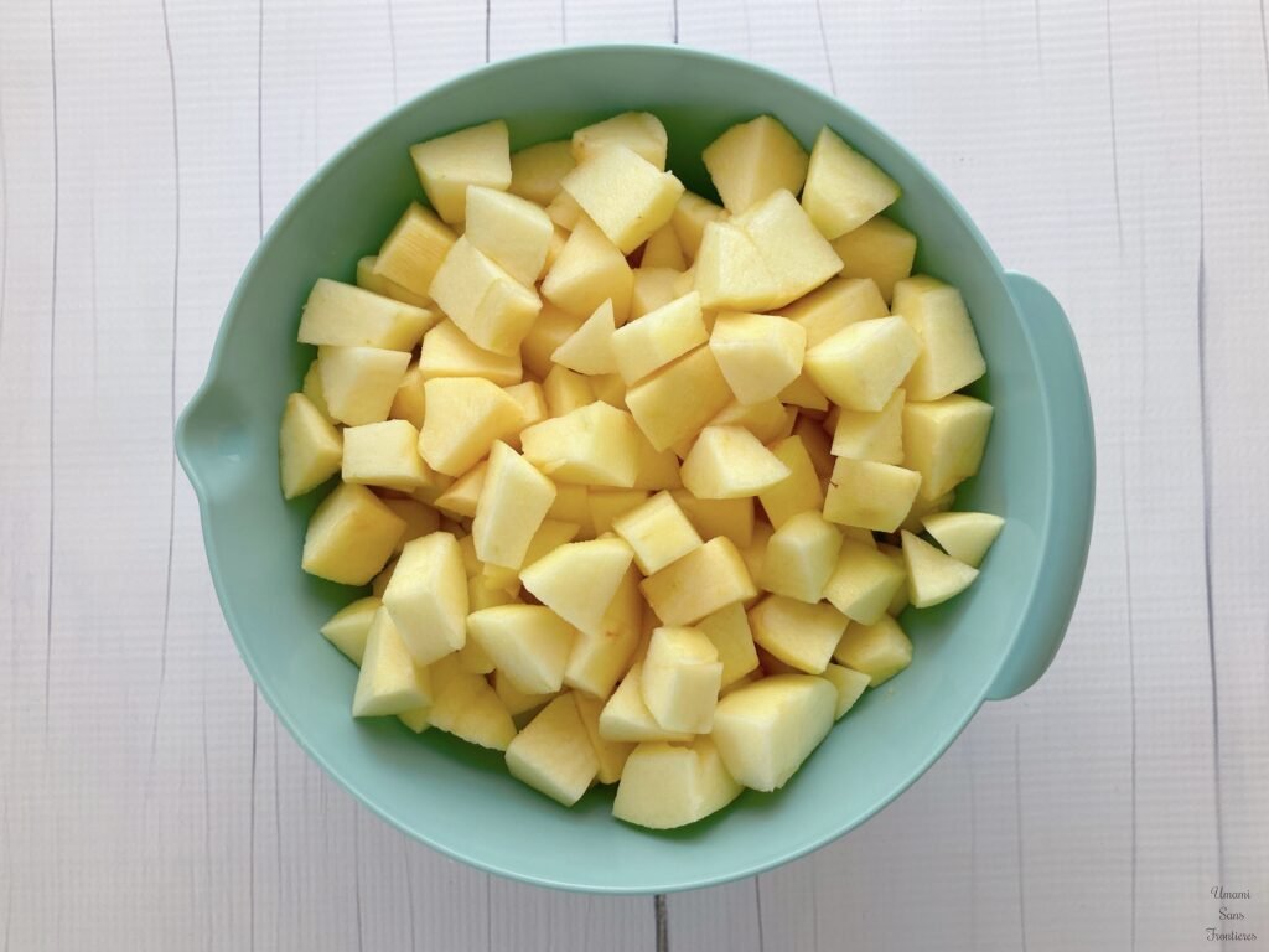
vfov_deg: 49.7
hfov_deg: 63.4
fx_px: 1026
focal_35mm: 28
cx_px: 634
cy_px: 476
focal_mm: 3.99
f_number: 1.8
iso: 20
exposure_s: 1/116
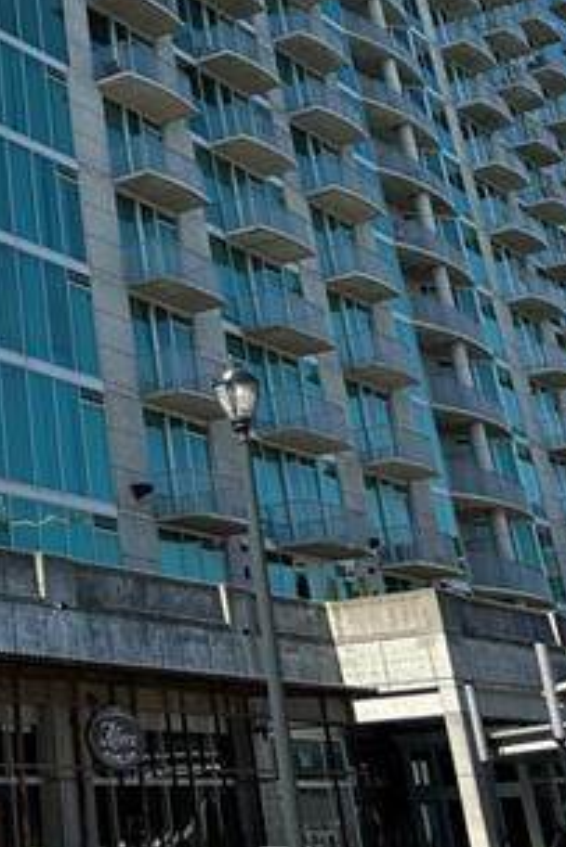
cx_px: -106
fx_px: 1484
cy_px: -111
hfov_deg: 20.3
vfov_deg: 28.6
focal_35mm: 63
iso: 80
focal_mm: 6.86
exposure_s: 1/3861
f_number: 1.78
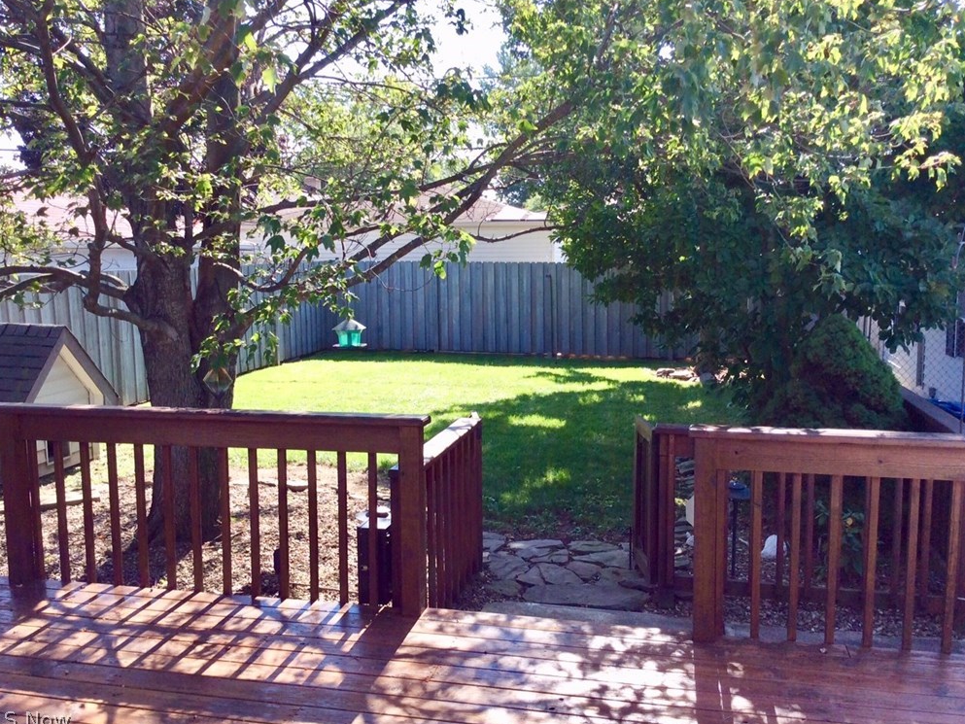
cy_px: 363
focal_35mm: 33
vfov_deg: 43.0
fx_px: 920
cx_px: 467
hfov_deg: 55.3
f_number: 2.4
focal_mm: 3.3
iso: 32
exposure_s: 1/400
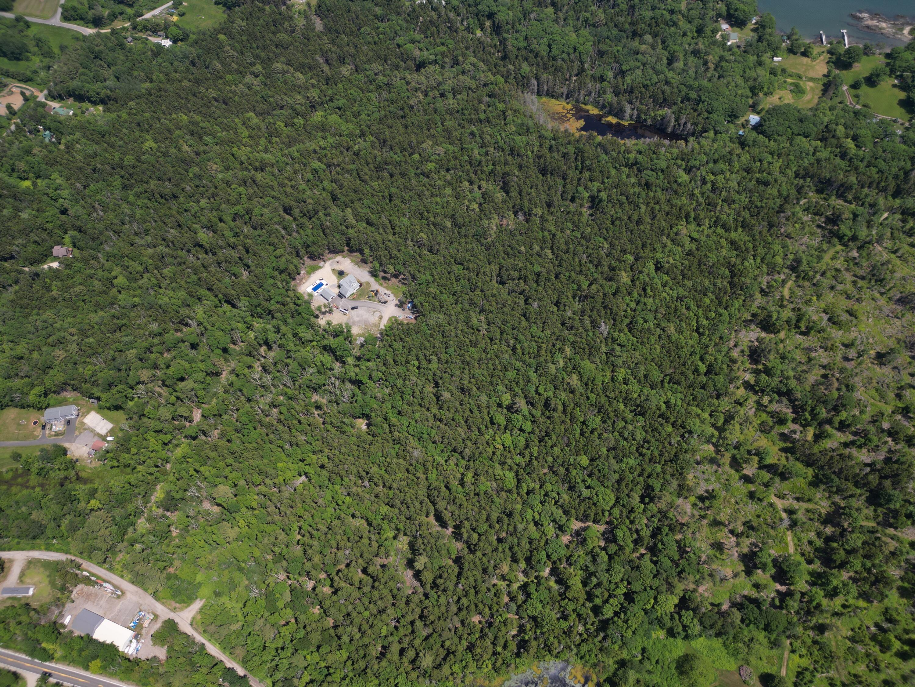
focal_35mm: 24
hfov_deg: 71.6
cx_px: 458
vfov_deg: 56.8
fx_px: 634
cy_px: 344
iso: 100
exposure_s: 1/2500
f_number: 1.7
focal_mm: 6.72
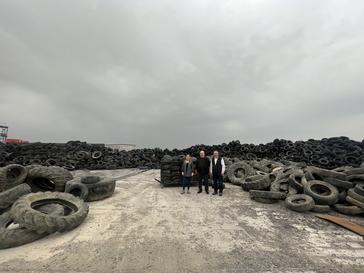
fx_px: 137
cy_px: 136
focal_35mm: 13
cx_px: 182
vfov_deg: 89.9
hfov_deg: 106.2
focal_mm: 1.57
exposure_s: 1/978
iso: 32
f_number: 1.8
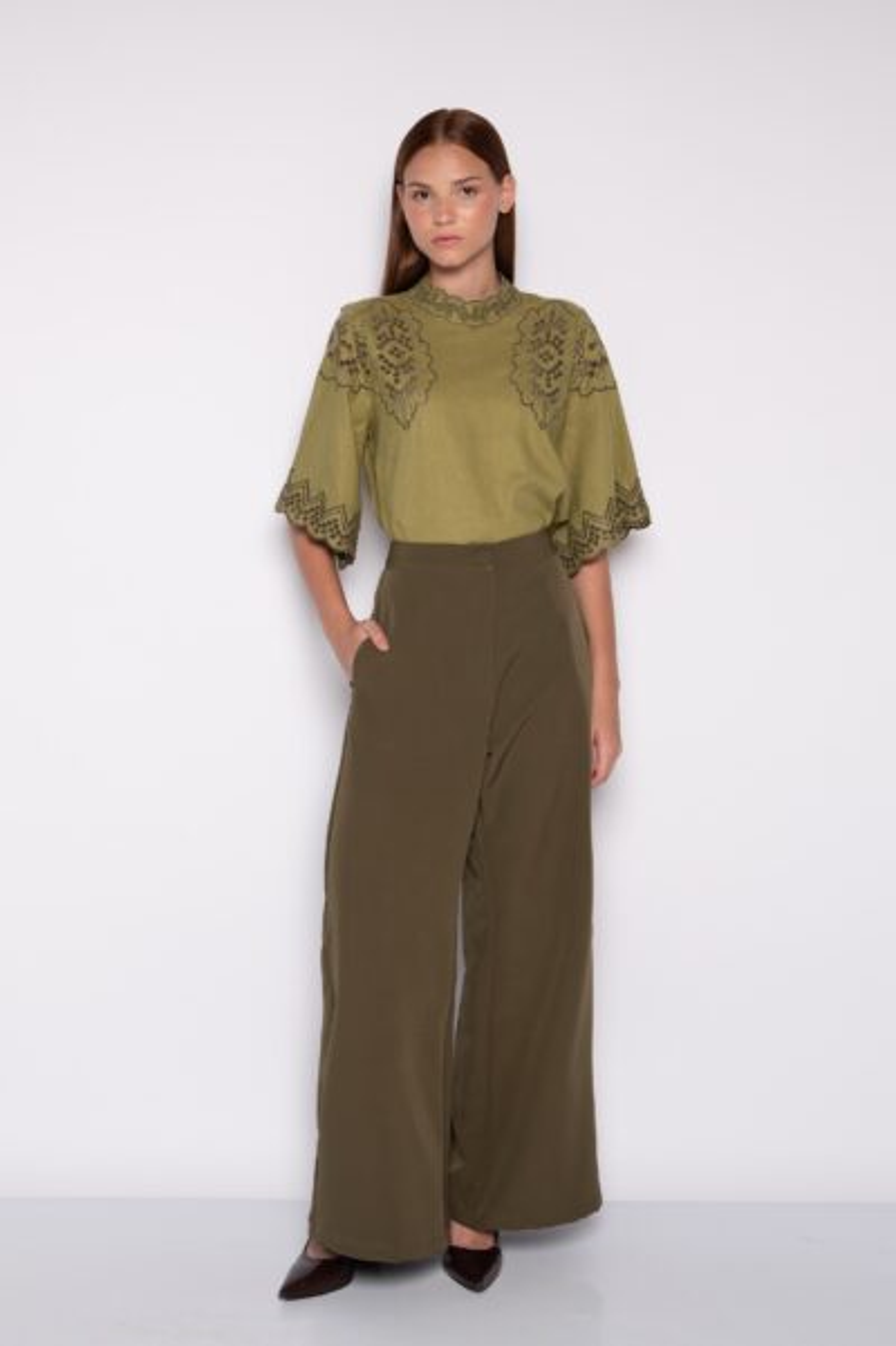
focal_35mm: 42
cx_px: 448
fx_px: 1570
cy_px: 673
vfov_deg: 46.4
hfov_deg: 31.9
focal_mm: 42
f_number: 7.1
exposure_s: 1/160
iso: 200
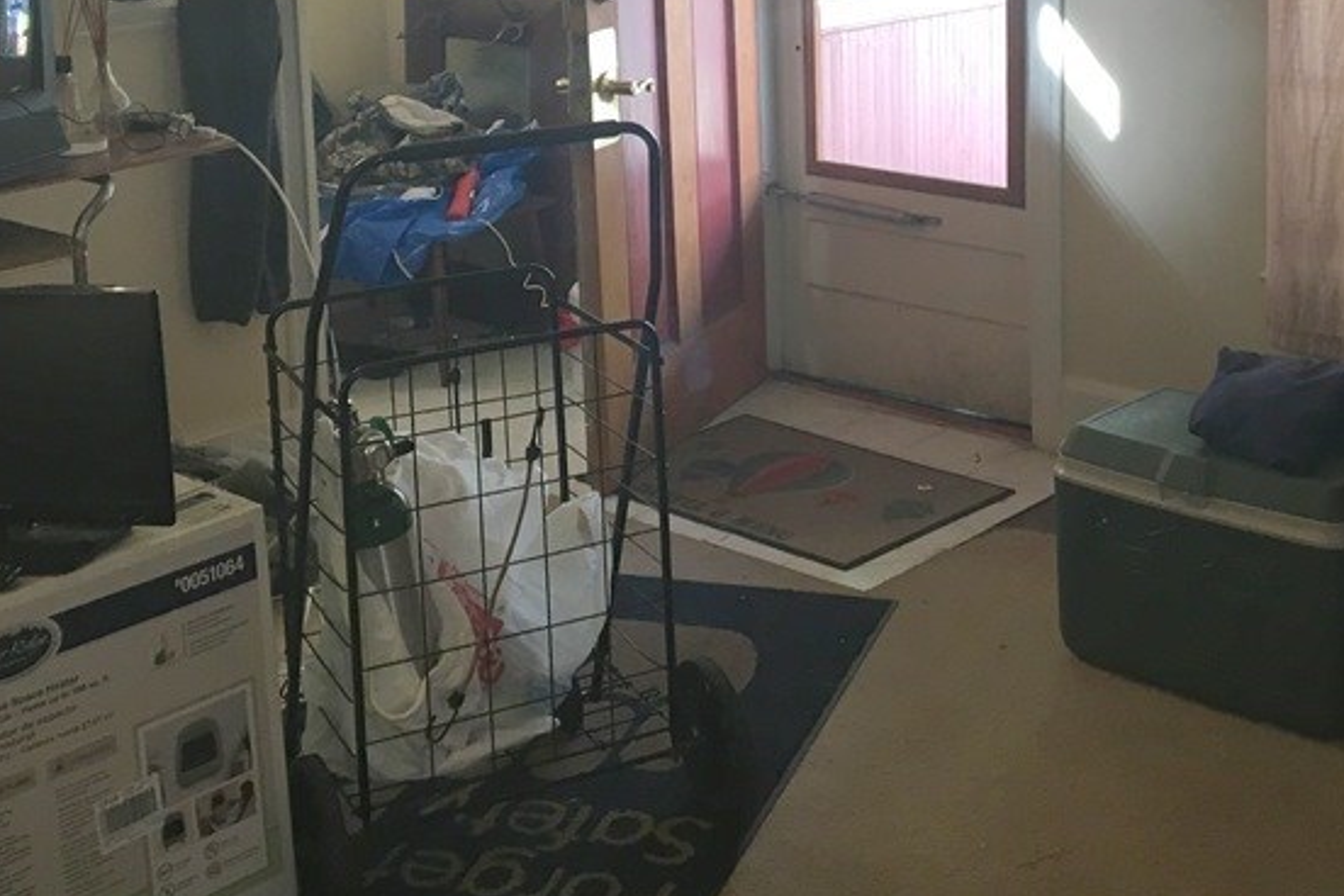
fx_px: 2091
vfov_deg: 23.5
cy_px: 85
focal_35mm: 56
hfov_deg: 35.6
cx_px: 774
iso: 80
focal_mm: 4.15
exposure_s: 1/30
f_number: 2.2
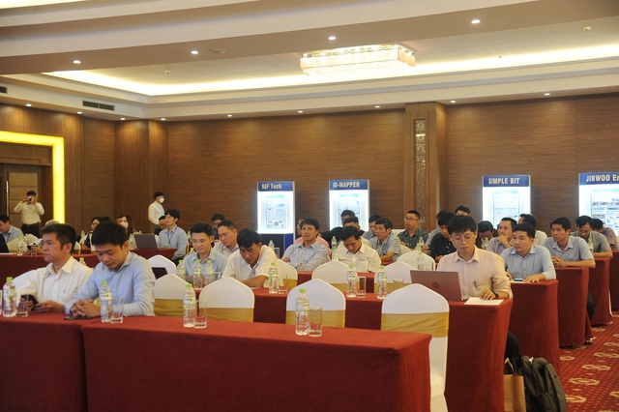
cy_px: 206
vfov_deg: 27.0
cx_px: 310
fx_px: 859
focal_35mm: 50
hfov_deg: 39.6
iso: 500
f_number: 4
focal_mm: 50
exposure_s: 1/20
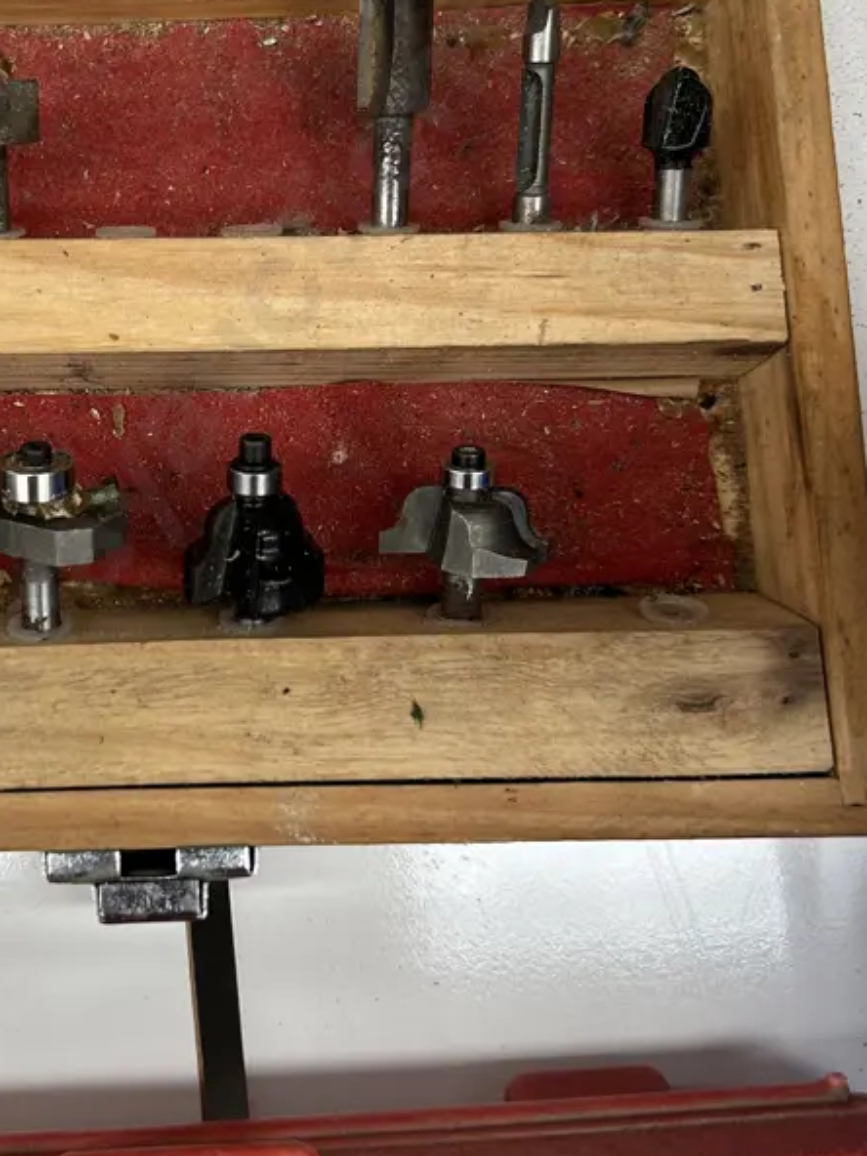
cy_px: 478
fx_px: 1503
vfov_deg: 41.9
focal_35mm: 45
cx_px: 144
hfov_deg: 31.2
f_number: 1.5
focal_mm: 5.7
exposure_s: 1/121
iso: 64
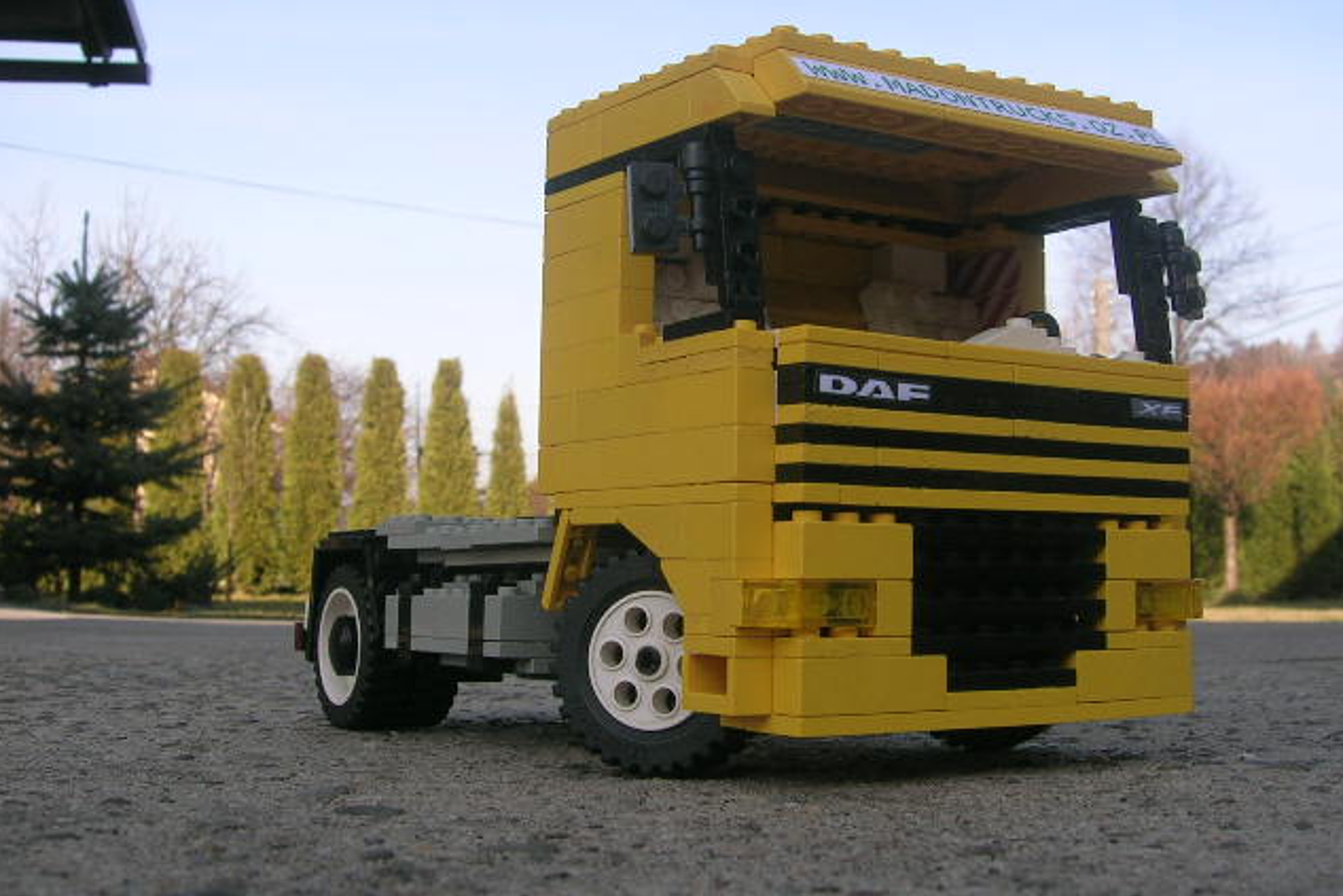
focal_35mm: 42
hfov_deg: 46.4
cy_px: 405
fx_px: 1567
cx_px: 669
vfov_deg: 31.9
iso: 50
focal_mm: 6.1
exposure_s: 1/188
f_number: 5
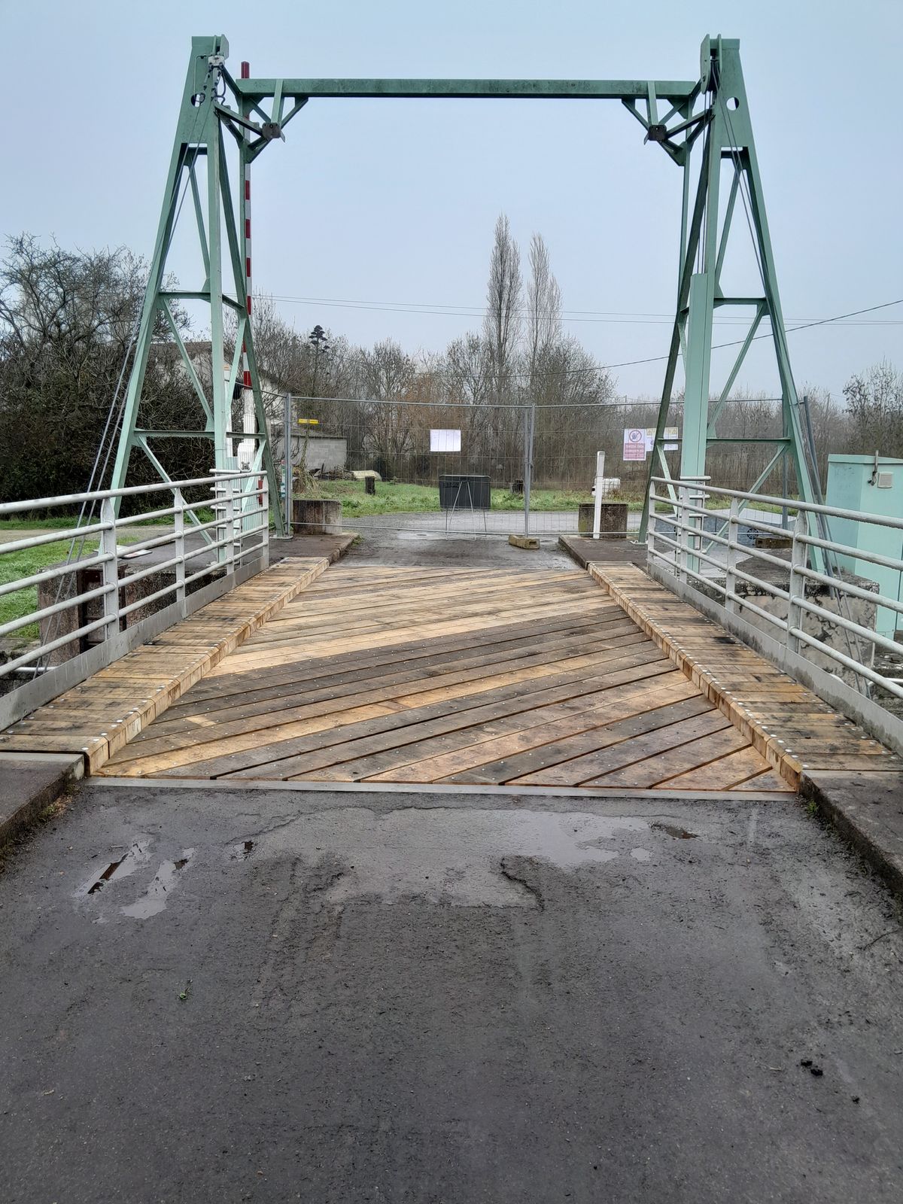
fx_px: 904
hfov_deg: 53.1
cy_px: 602
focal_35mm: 26
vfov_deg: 67.3
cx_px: 452
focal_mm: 3.98
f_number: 1.8
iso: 40
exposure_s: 1/107
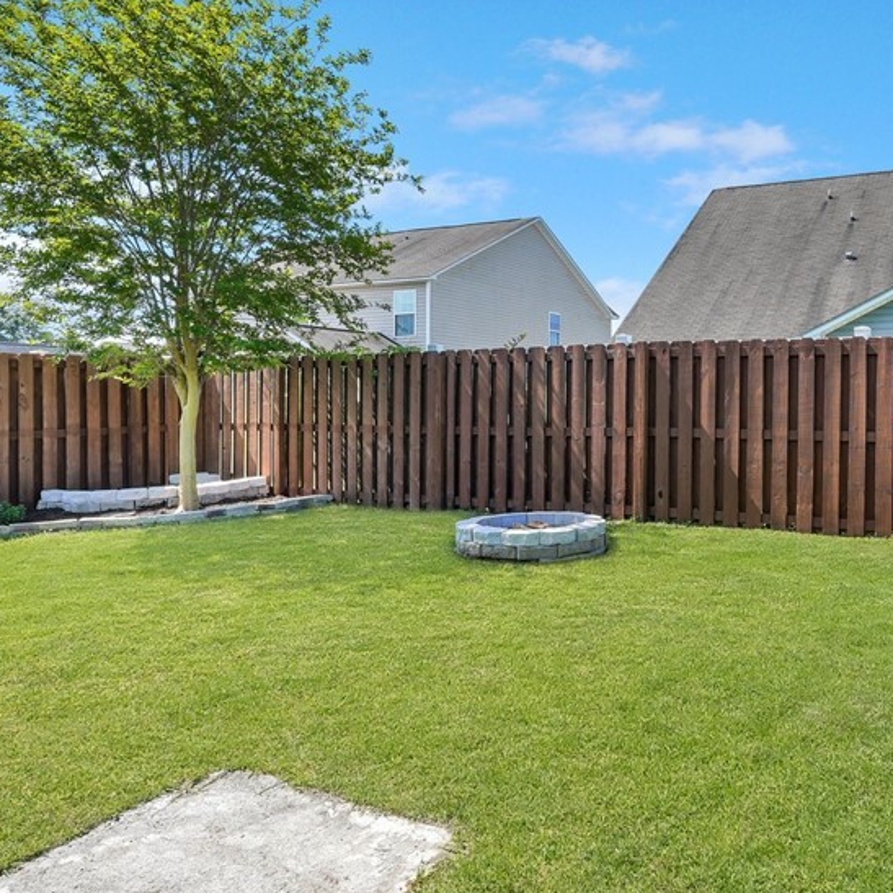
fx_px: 788
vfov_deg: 59.0
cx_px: 655
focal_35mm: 27
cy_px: 404
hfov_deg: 56.5
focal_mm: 16
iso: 320
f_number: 9
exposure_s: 1/400
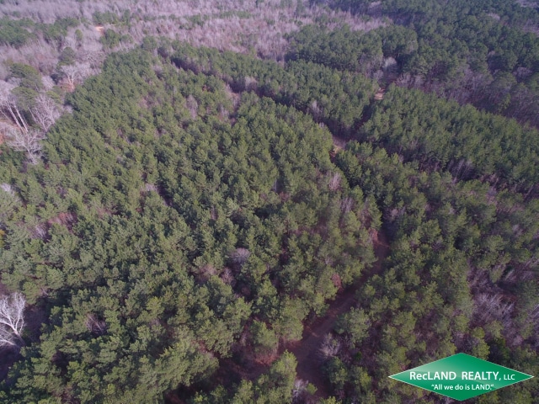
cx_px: 270
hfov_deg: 81.7
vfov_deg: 66.0
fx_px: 311
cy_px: 202
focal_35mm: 20
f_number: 2.8
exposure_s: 1/264
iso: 100
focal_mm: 3.61
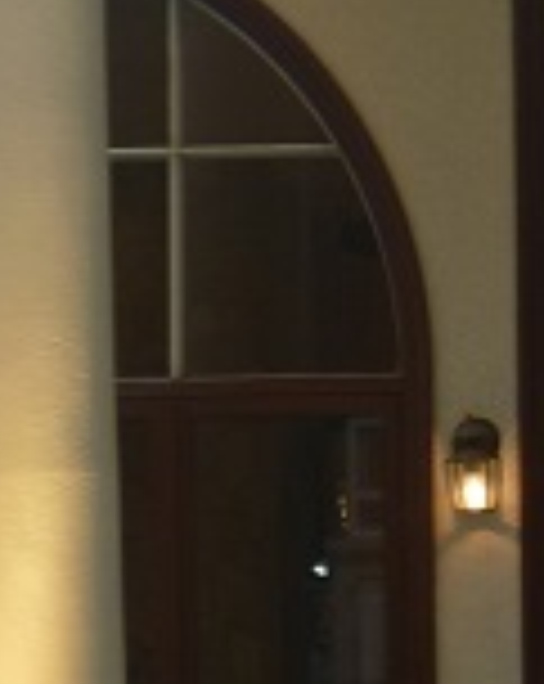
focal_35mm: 144
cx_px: 701
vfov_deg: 13.4
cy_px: 468
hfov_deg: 10.5
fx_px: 2907
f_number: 3.5
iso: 80
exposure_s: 1/50
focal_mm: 6.3
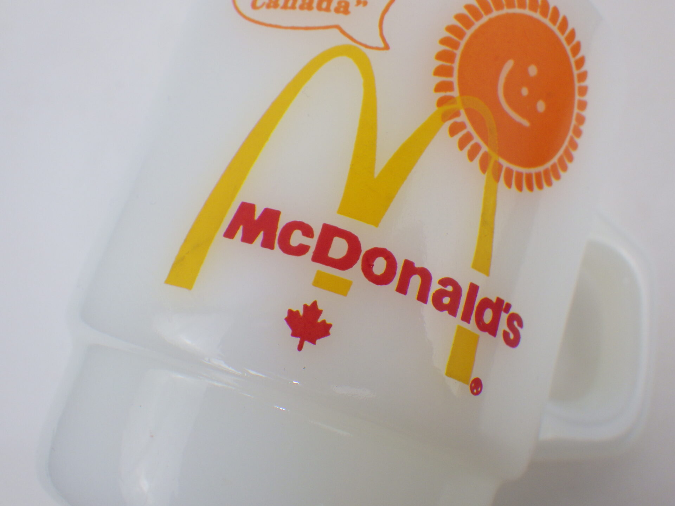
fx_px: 663
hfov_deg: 54.0
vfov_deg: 41.8
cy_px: 253
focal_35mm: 34
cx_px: 338
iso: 125
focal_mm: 6.1
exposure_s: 1/80
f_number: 3.8
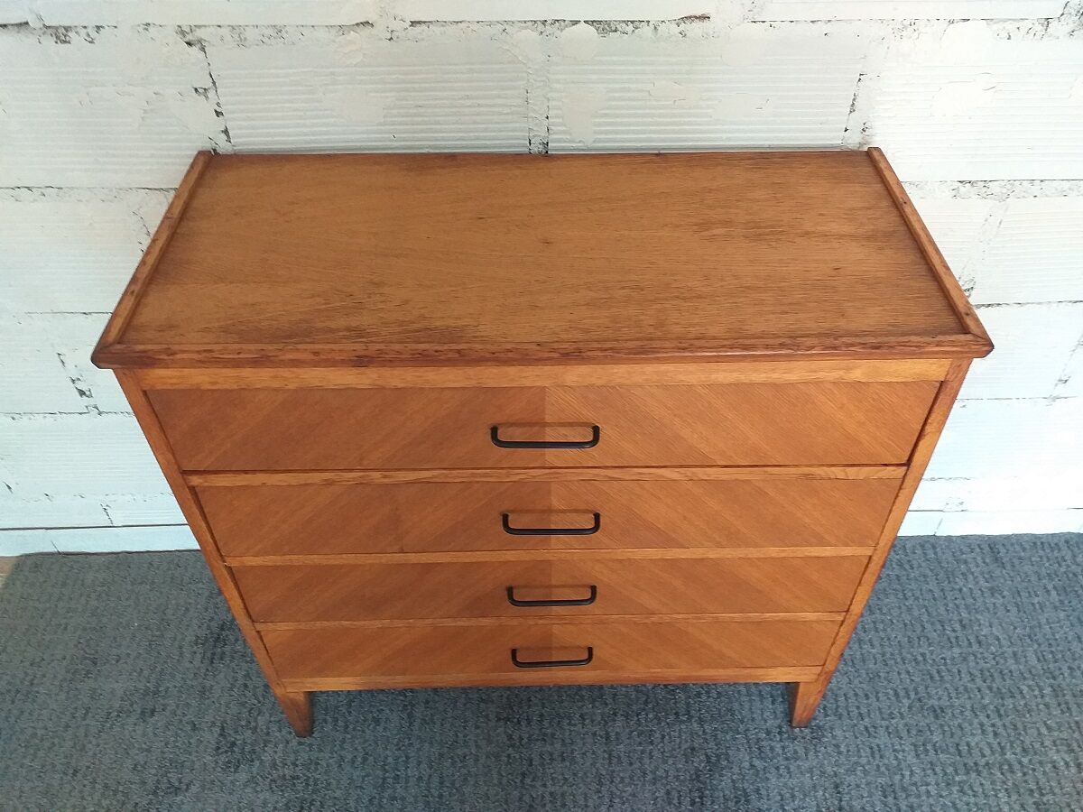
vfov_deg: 53.1
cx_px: 542
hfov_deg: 67.3
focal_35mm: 26
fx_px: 813
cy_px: 406
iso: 160
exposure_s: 1/25
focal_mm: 3.6
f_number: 1.9
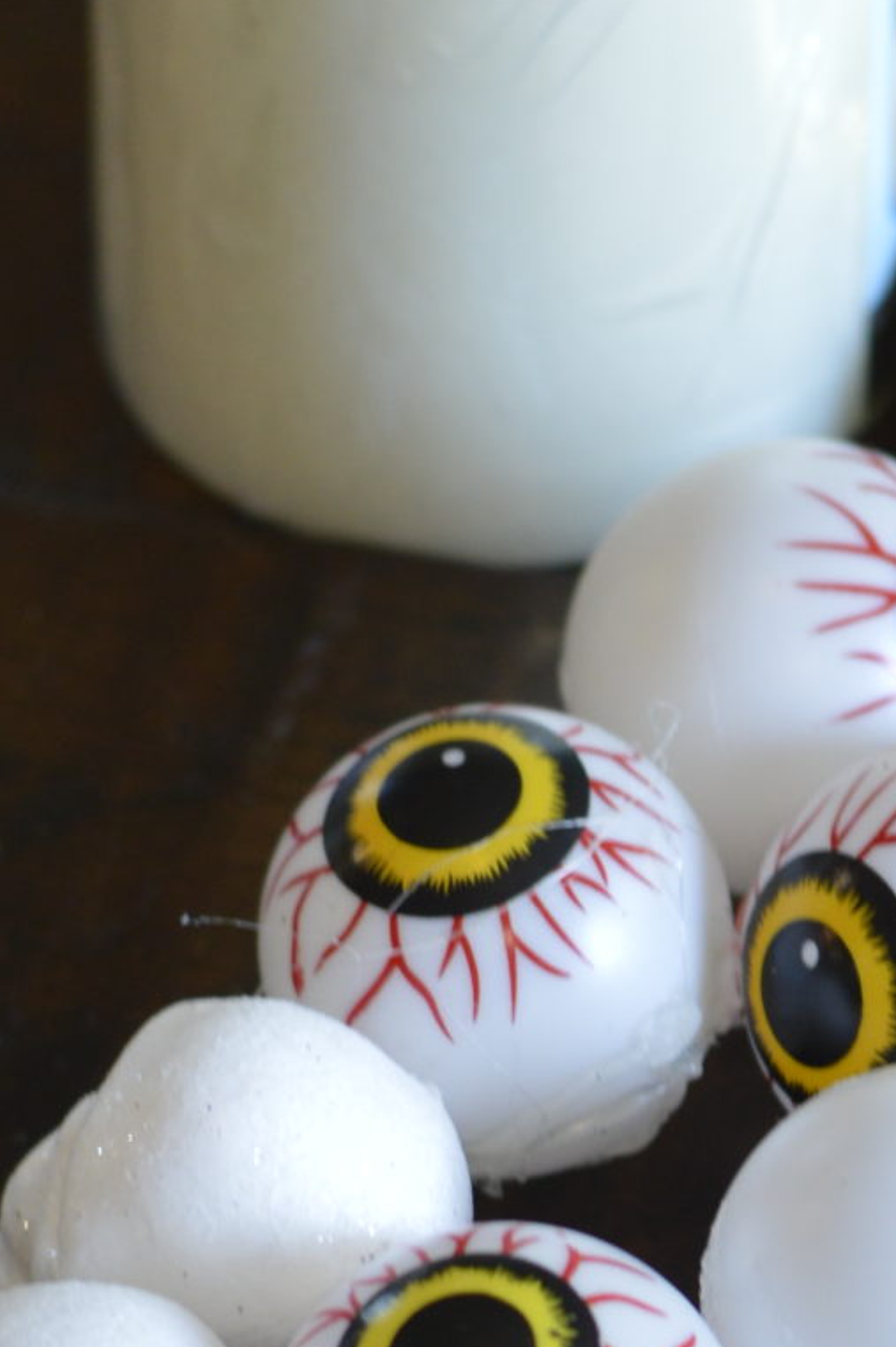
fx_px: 9420
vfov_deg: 8.2
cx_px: 1419
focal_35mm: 252
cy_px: 1006
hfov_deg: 5.4
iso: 400
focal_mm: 50
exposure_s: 1/60
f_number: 3.5
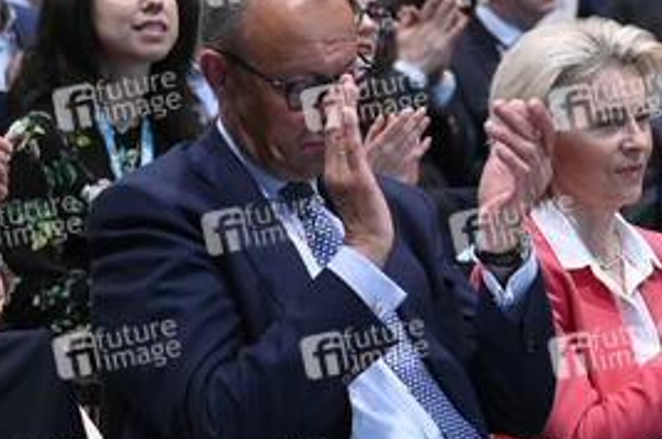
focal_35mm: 203
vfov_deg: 6.7
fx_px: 3726
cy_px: 288
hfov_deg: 10.1
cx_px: 547
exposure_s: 1/250
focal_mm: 120
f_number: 5.6
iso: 10000
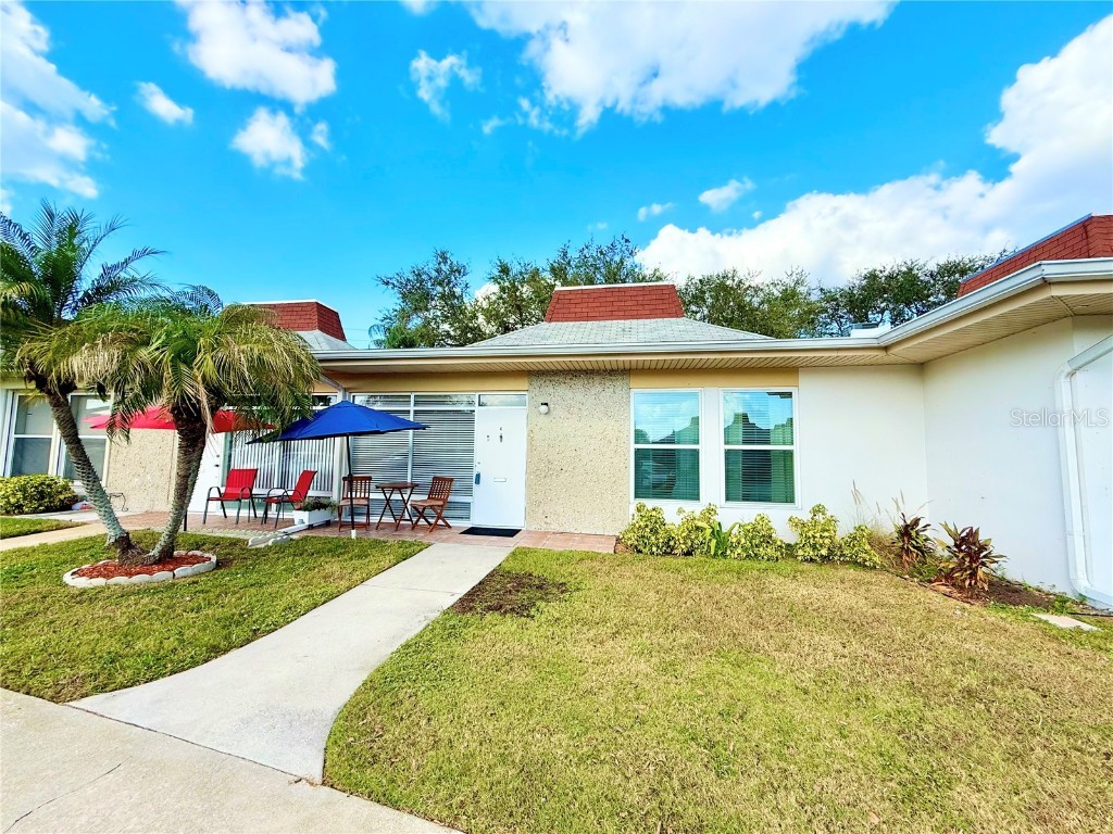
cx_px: 556
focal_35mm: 14
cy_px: 417
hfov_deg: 102.1
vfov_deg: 85.7
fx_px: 450
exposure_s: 1/1534
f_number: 2.2
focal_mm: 2.22
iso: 64
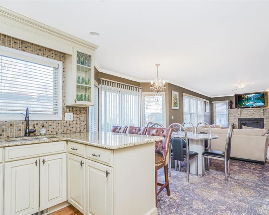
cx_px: 139
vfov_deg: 70.8
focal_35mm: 19
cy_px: 112
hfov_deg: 83.3
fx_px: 151
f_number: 4
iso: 50
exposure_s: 1/20
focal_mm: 16
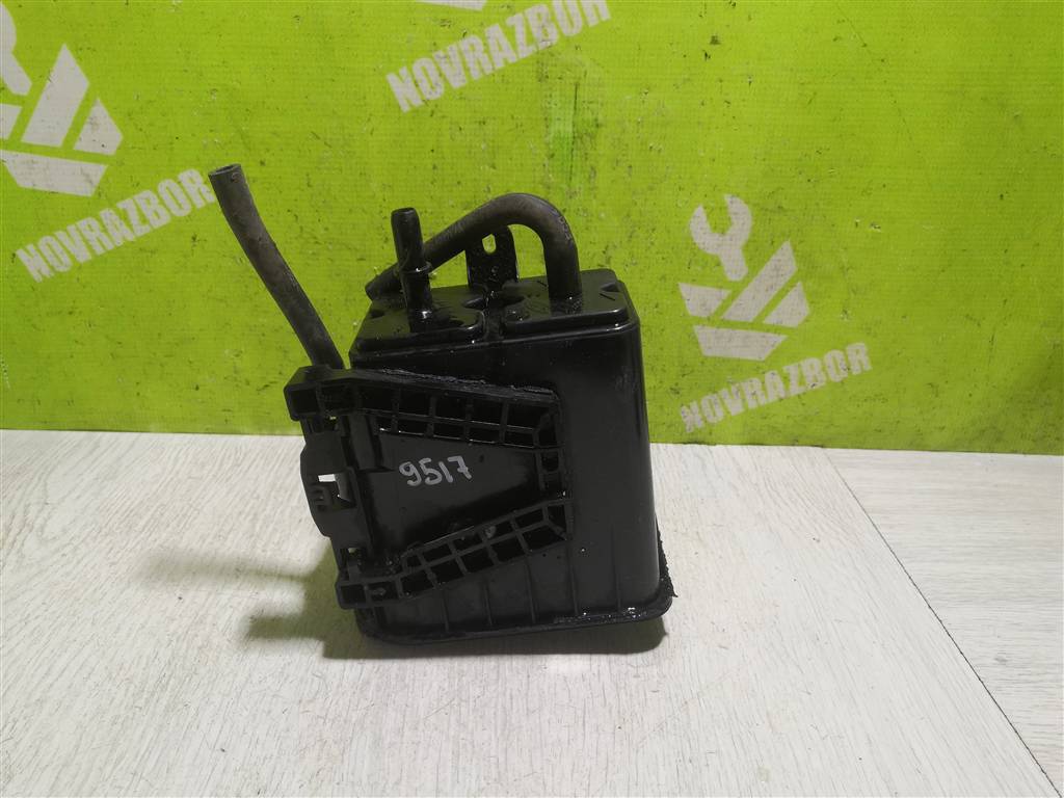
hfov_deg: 65.3
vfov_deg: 51.4
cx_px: 532
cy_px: 399
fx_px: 830
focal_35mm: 27
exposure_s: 1/50
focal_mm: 3.95
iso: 50
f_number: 1.8
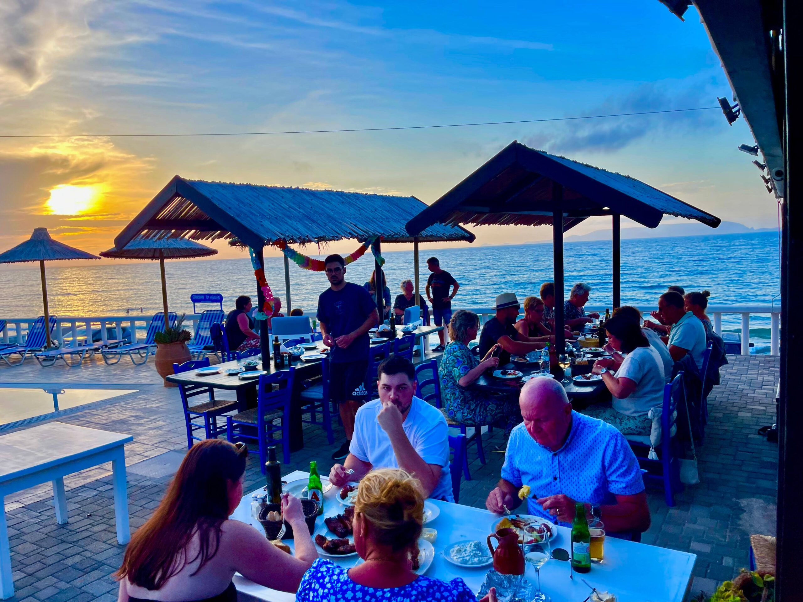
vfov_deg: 53.1
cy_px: 301
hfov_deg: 67.3
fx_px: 603
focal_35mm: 26
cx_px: 402
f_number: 1.6
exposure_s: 1/818
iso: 32
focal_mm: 5.1
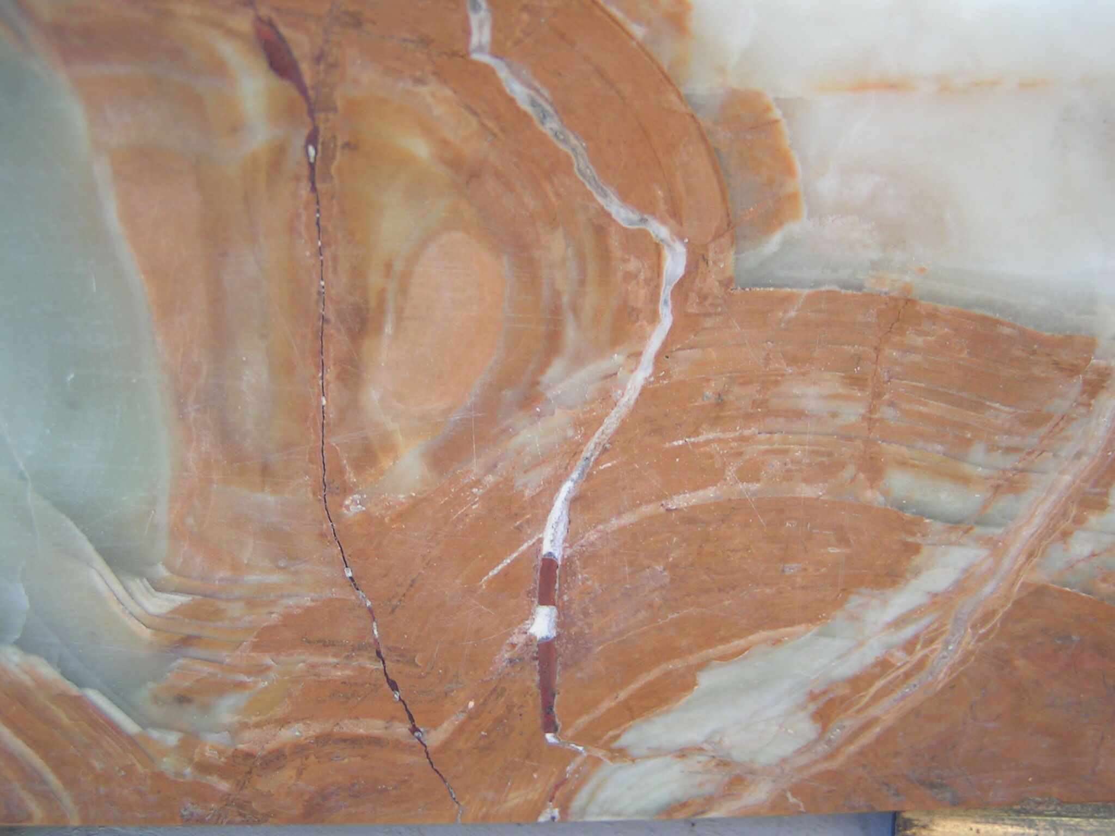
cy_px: 418
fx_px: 1321
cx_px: 558
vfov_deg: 35.1
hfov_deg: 45.8
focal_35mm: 41
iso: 50
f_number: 2.8
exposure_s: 1/50
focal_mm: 6.3
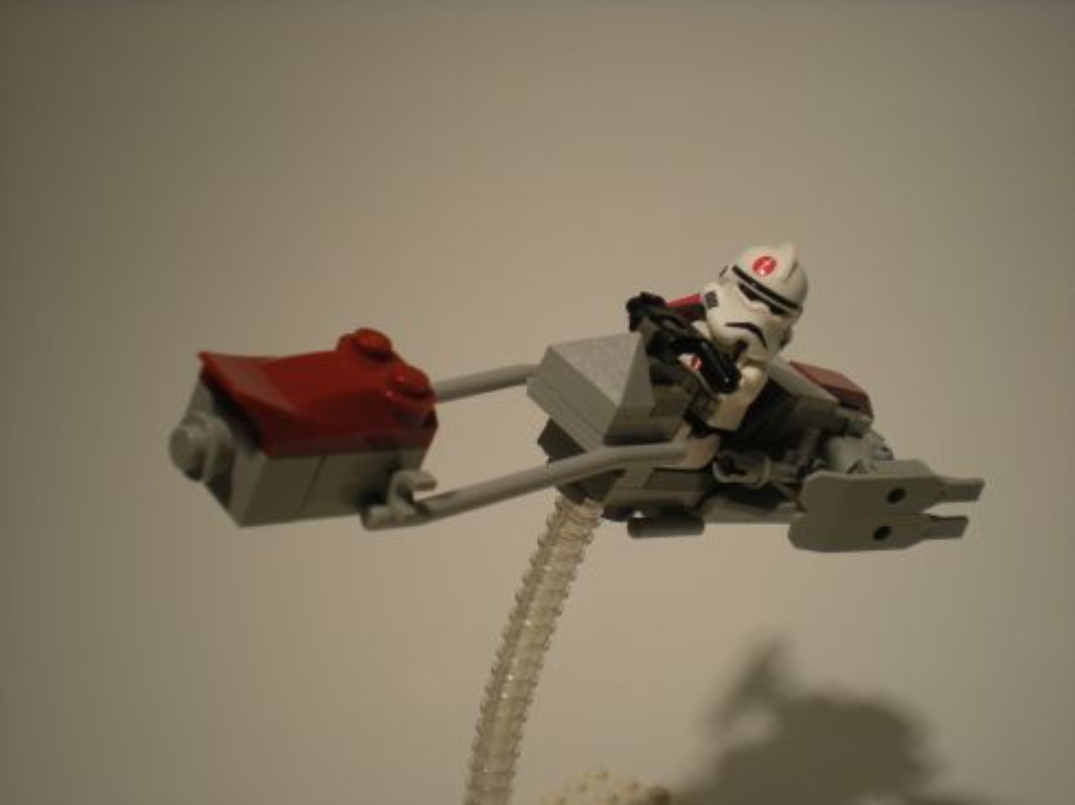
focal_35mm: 44
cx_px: 538
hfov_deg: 43.0
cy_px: 402
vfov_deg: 32.8
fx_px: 1366
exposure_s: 1/75
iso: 64
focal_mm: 7.4
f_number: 3.5
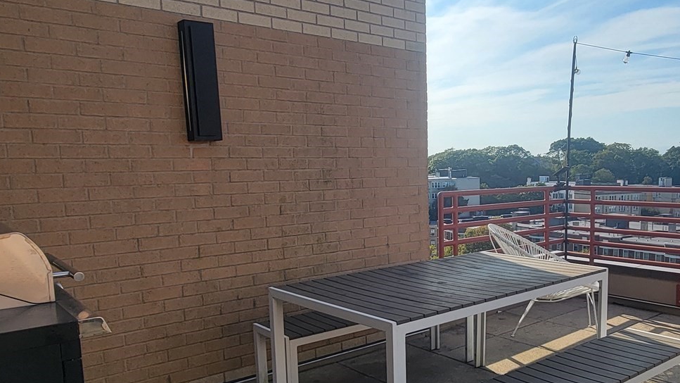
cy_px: 221
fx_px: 541
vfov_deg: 38.9
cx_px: 456
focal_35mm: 30
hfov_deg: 62.6
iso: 50
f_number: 2.2
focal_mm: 2.2
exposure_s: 1/1433
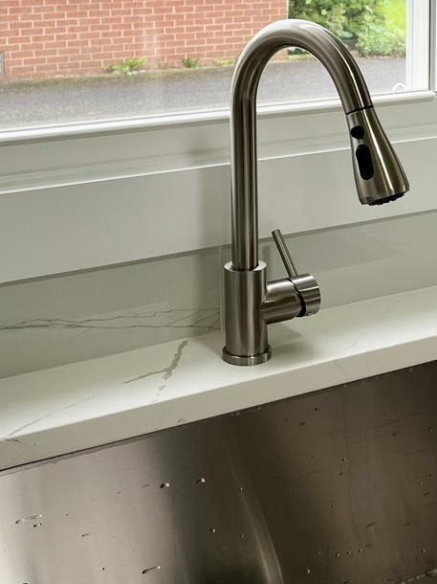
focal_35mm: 63
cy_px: 97
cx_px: 344
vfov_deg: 29.8
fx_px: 1061
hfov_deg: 23.0
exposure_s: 1/163
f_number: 1.6
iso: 32
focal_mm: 5.1
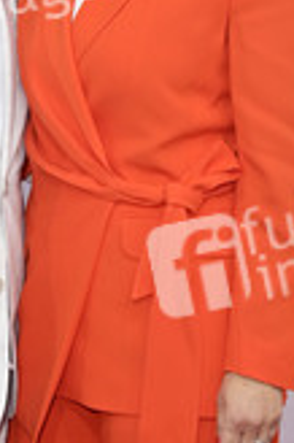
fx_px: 1854
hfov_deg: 9.0
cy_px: 119
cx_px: 40
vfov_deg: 13.6
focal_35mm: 151
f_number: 7.1
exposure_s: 1/200
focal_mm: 62
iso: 640
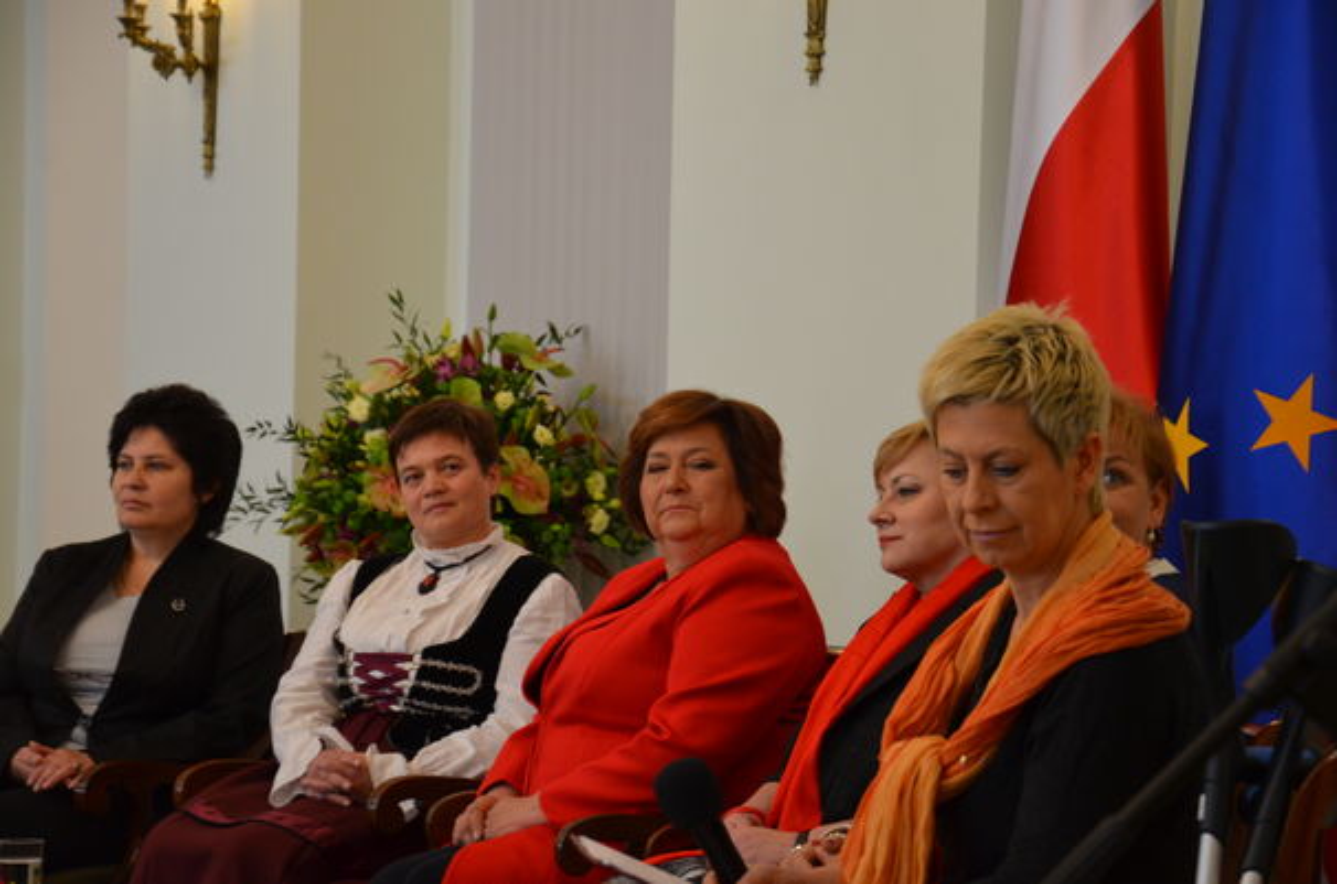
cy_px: 442
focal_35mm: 120
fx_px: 4446
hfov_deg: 17.1
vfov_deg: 11.4
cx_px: 668
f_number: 5.3
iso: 900
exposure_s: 1/30
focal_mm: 80
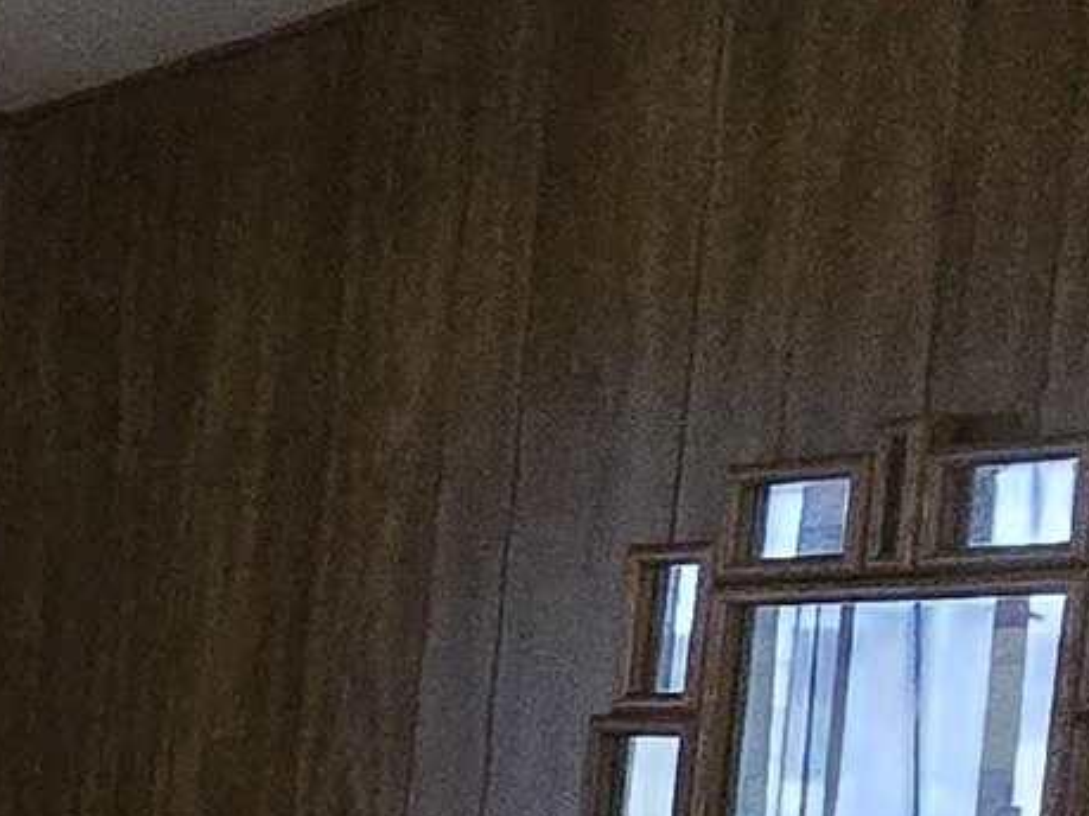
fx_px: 2736
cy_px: 1131
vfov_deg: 15.9
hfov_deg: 15.0
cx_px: -1438
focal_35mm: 87
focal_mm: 2.2
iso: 1250
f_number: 2.2
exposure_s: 1/60
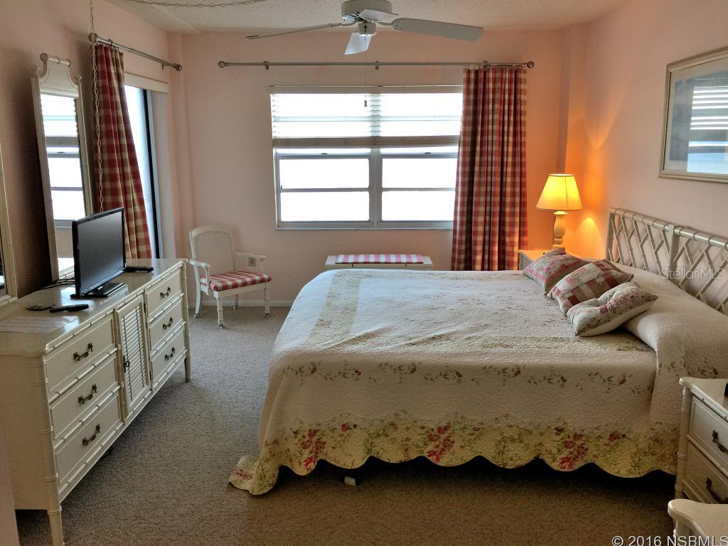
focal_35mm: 29
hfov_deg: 61.7
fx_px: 610
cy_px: 273
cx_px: 364
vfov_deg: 48.2
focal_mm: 4.15
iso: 32
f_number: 2.2
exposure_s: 1/30
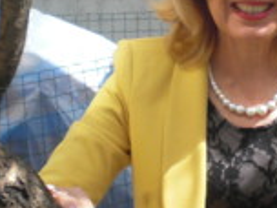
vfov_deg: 11.8
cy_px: 59
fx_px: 1000
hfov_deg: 15.5
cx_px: 262
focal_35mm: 125
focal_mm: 6.3
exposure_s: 1/400
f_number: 3.1
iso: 64
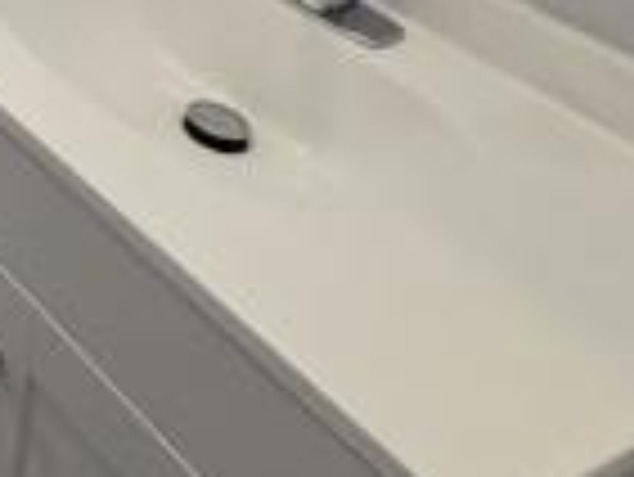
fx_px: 1082
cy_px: -364
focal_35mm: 59
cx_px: -495
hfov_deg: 21.6
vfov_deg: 19.3
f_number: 2.2
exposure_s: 1/60
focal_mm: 1.7
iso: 200
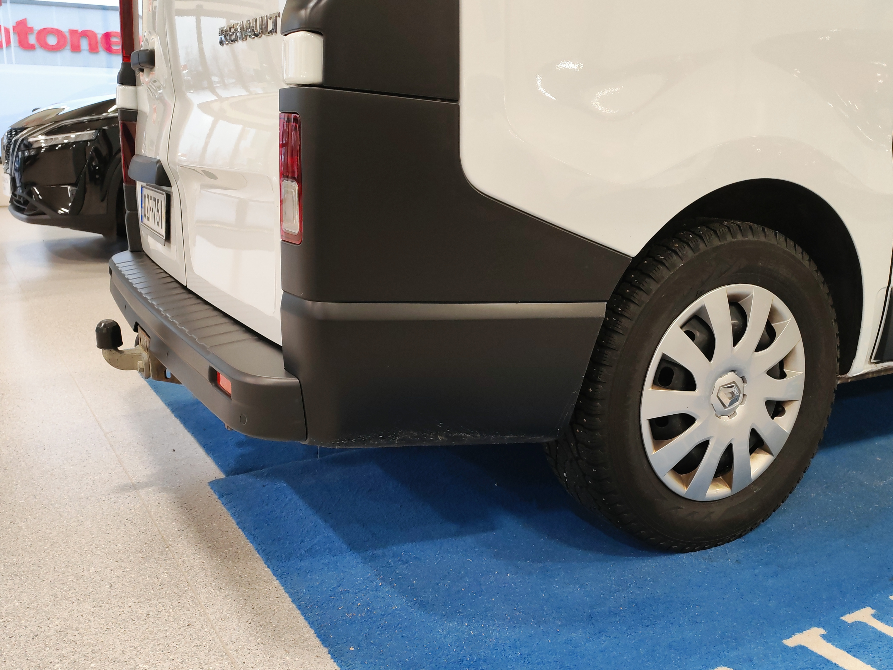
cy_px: 335
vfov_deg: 41.8
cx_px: 446
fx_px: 877
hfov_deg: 54.0
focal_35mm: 34
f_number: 1.9
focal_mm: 6.12
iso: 640
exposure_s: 1/100
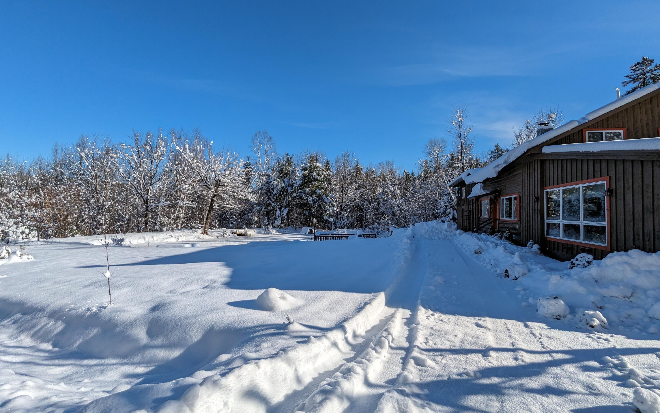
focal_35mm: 17
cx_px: 330
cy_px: 195
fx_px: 306
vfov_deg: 68.0
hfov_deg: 94.4
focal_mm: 2.35
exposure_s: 1/3322
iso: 45
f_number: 2.2
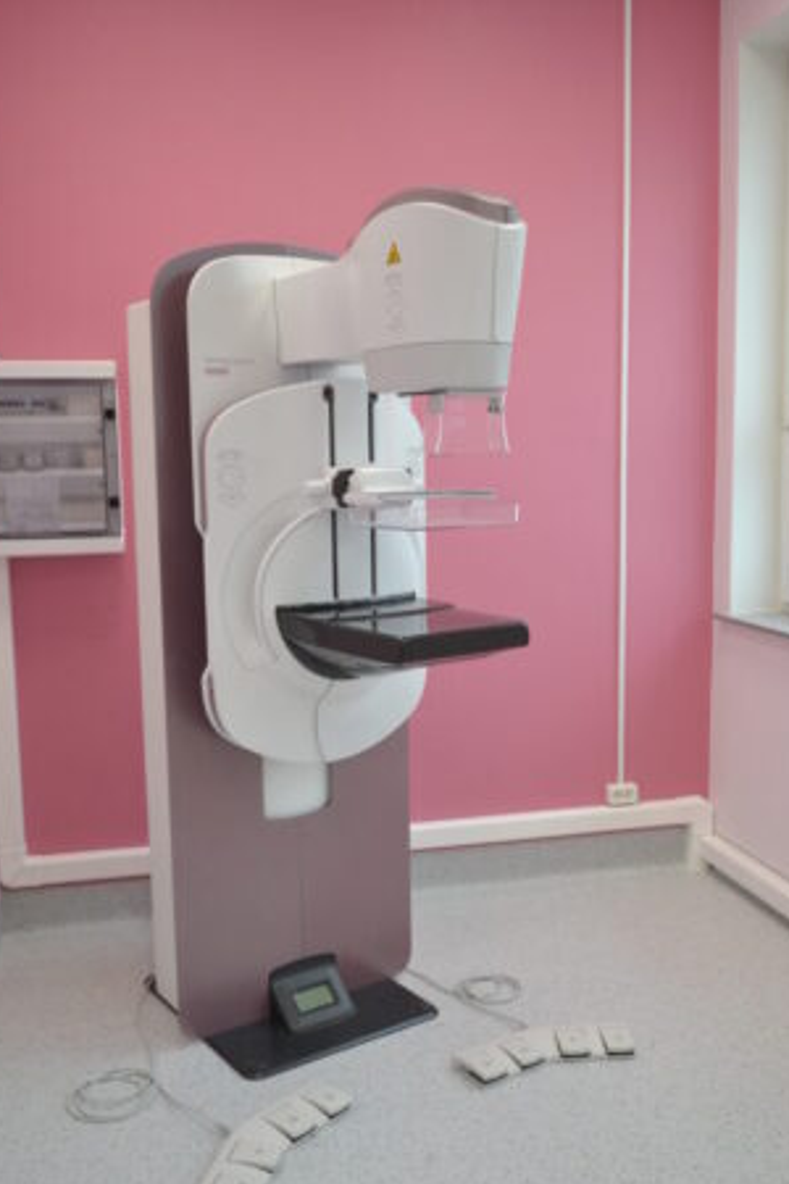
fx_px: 1052
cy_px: 591
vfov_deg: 58.7
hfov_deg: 41.1
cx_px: 406
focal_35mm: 32
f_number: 4.5
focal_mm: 18
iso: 400
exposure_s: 1/80
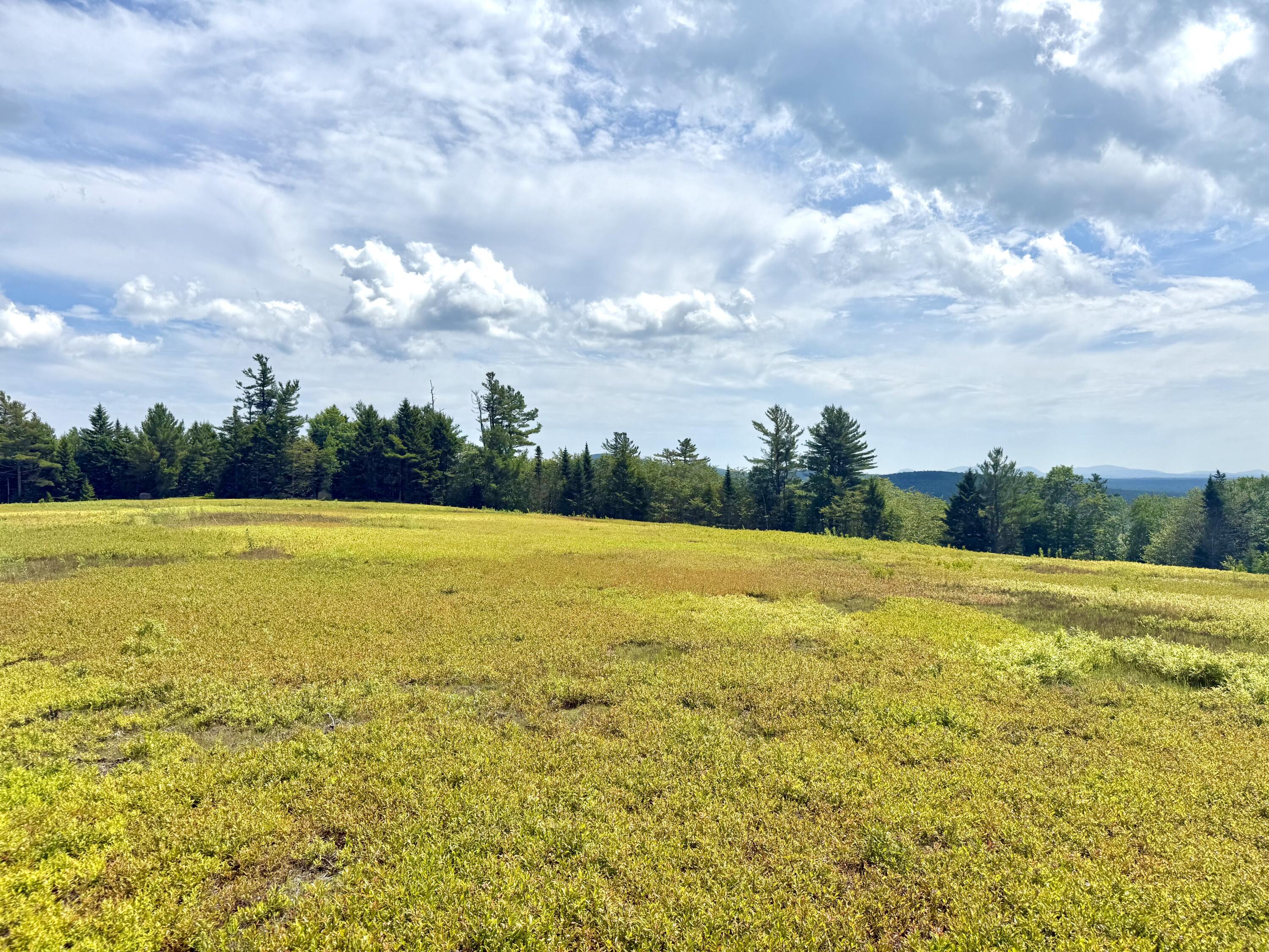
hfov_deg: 71.6
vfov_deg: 56.8
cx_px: 634
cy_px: 476
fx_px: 880
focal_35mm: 24
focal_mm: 6.76
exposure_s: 1/11905
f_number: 1.78
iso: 80
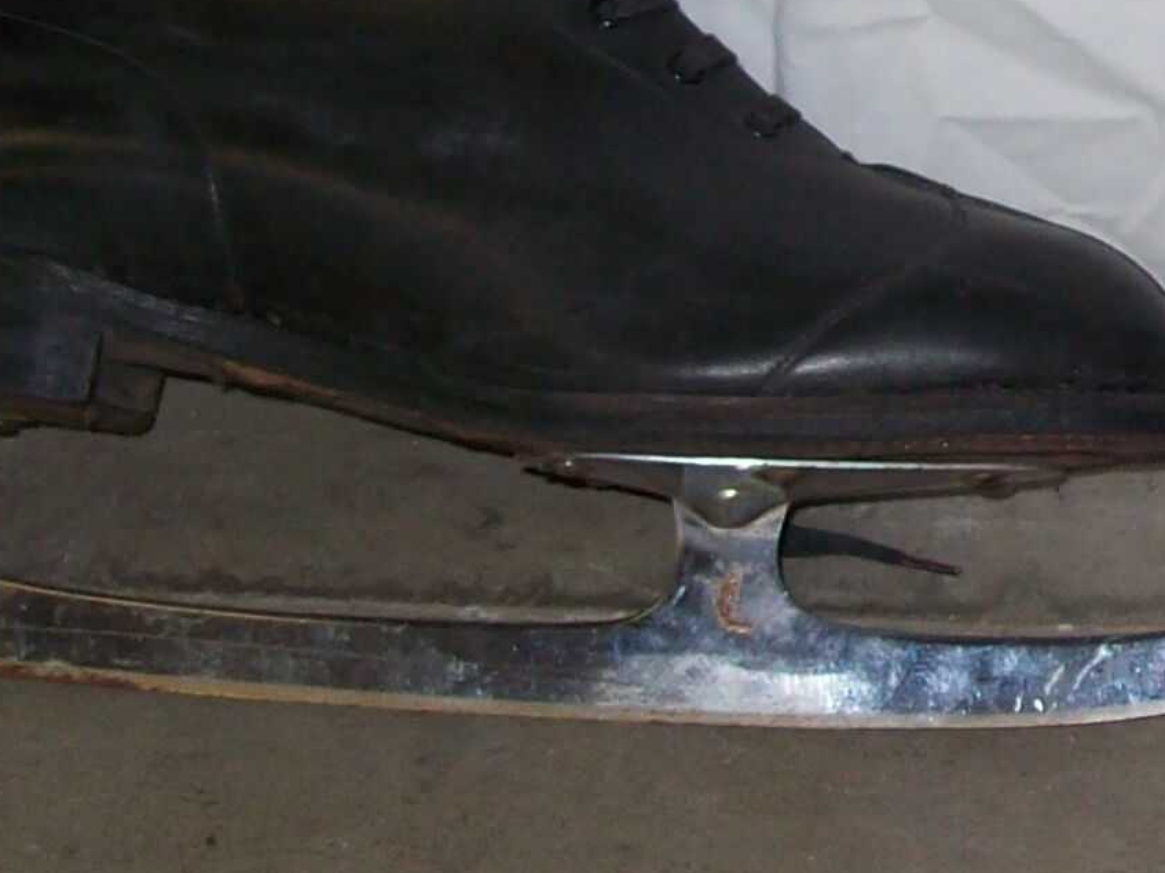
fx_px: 4072
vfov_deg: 12.1
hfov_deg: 15.8
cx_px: 1323
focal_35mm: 121
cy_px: 16
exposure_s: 1/64
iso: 80
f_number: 2.7
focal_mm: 6
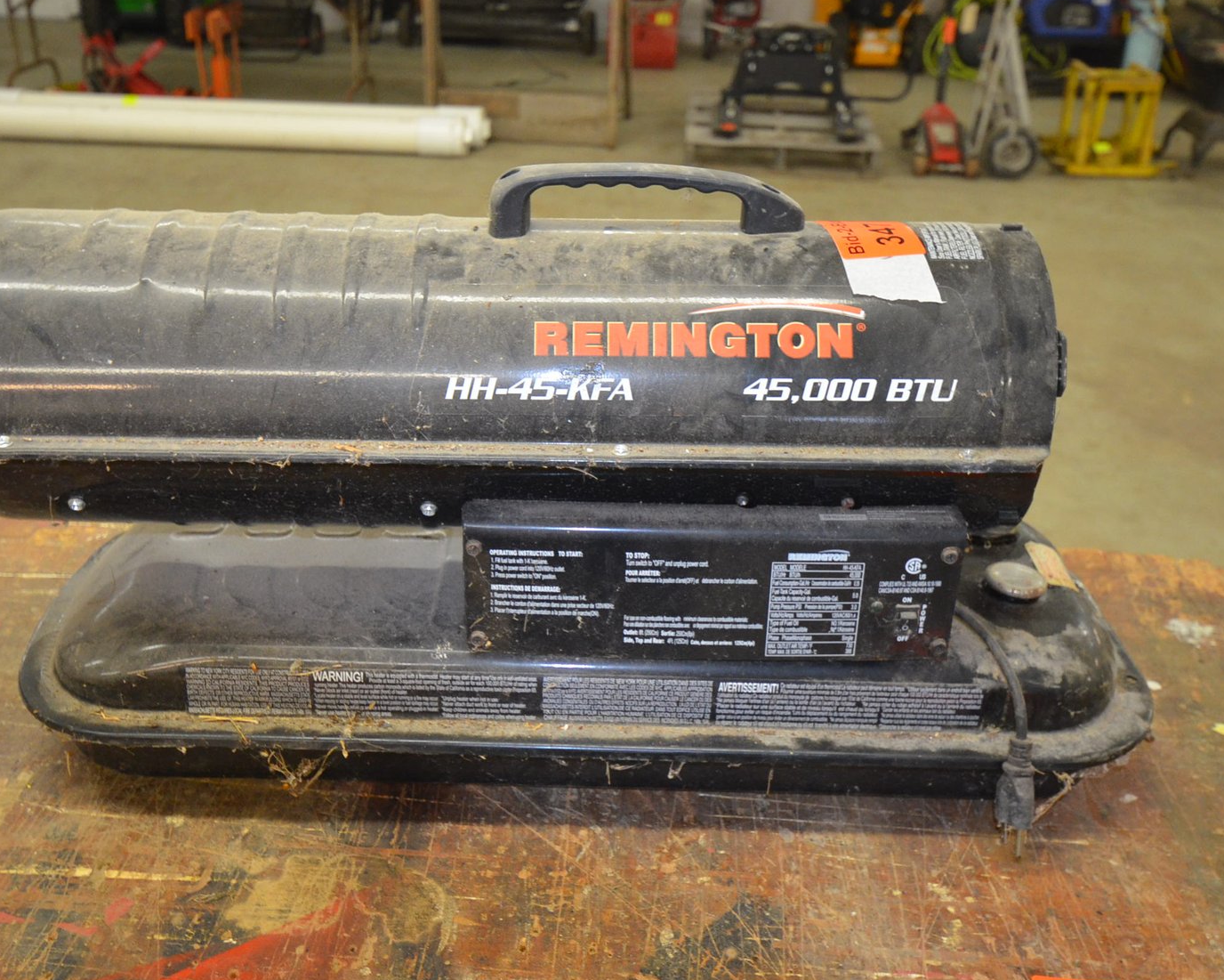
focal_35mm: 35
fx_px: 1268
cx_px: 574
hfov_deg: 51.5
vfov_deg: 42.2
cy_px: 491
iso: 1800
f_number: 4.5
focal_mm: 20
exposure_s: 1/60
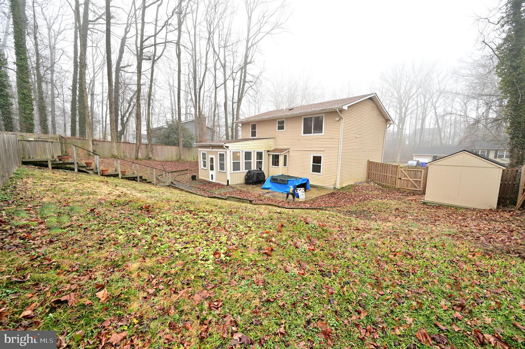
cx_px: 262
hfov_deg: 104.3
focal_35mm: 14
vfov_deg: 81.1
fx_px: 204
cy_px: 174
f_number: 7.1
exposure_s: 1/200
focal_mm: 14
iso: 1600
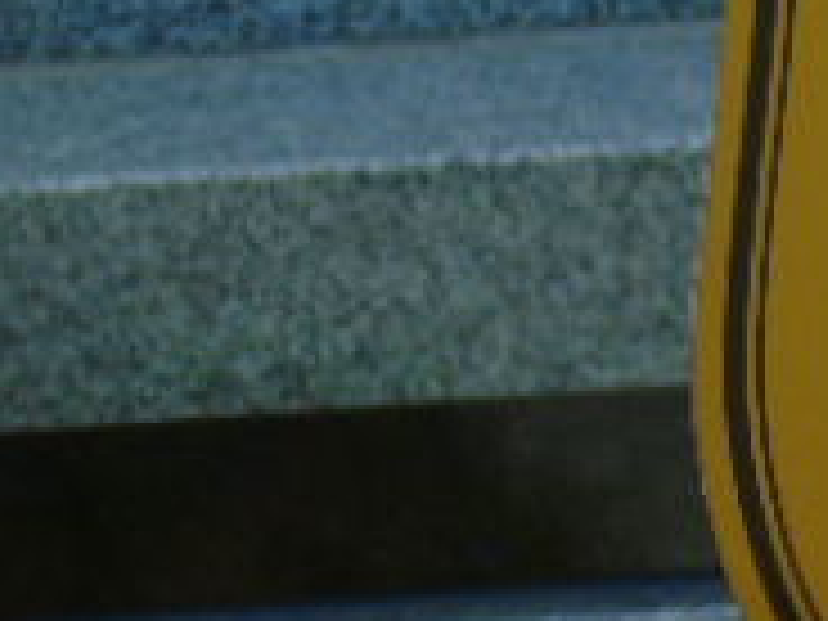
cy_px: 27
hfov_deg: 4.0
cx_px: 1395
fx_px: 11792
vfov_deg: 3.0
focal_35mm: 493
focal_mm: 25
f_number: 4.7
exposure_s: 1/400
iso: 80
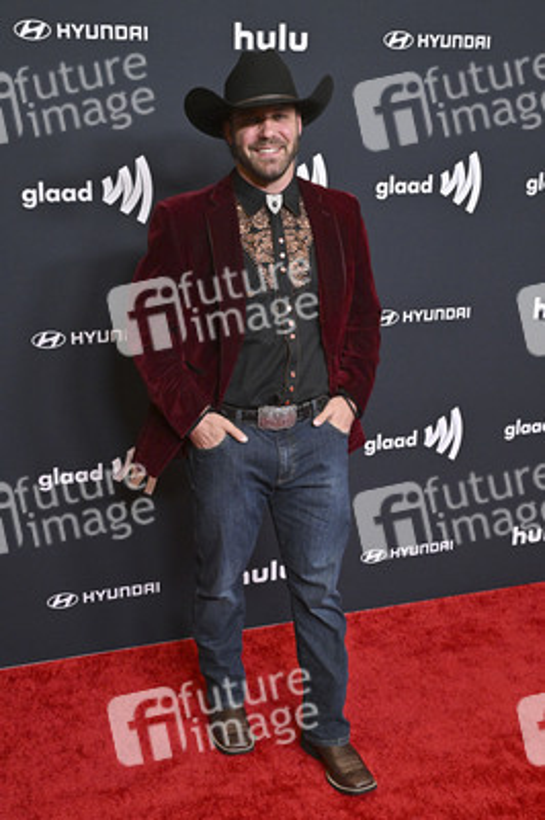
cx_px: 272
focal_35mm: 42
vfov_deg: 46.4
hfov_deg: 31.8
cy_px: 410
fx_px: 955
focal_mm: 42
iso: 4000
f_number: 5.6
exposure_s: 1/250
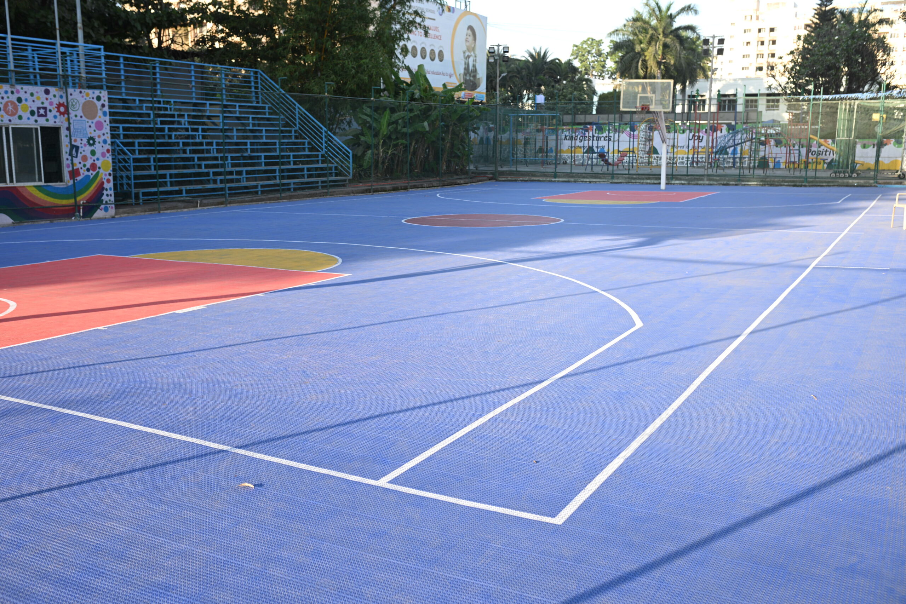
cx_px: 453
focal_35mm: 35
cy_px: 302
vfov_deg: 37.9
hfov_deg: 54.4
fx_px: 881
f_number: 4.5
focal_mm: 35
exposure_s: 1/100
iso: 64
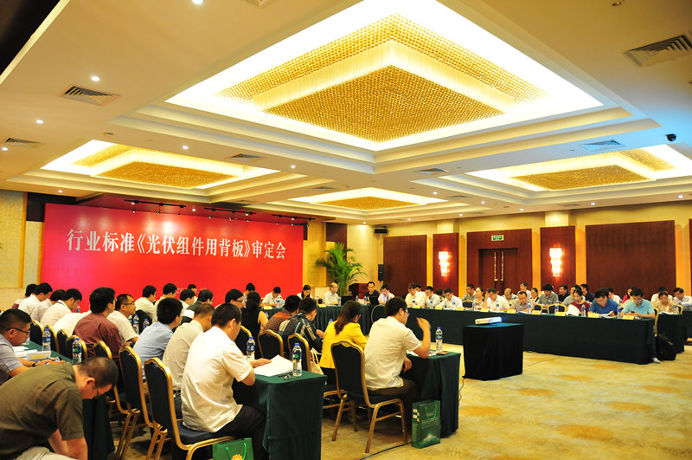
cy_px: 230
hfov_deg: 67.5
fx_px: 518
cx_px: 346
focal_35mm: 27
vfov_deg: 47.8
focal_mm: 18
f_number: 3.5
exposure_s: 1/15
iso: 1000
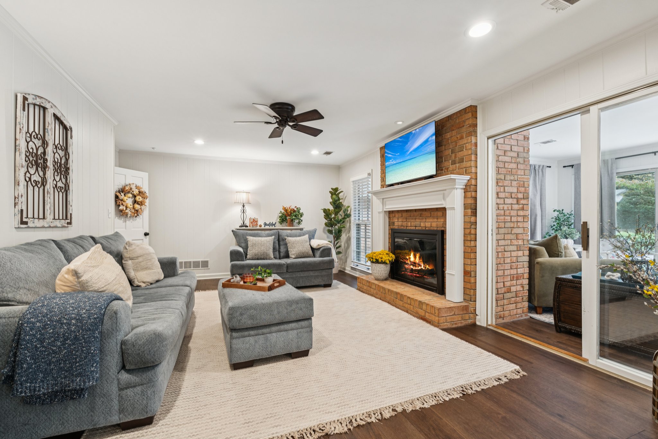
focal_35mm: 16
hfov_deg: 96.7
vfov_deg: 73.7
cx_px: 329
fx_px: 292
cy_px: 220
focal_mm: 16
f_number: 8
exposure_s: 1/4
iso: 400
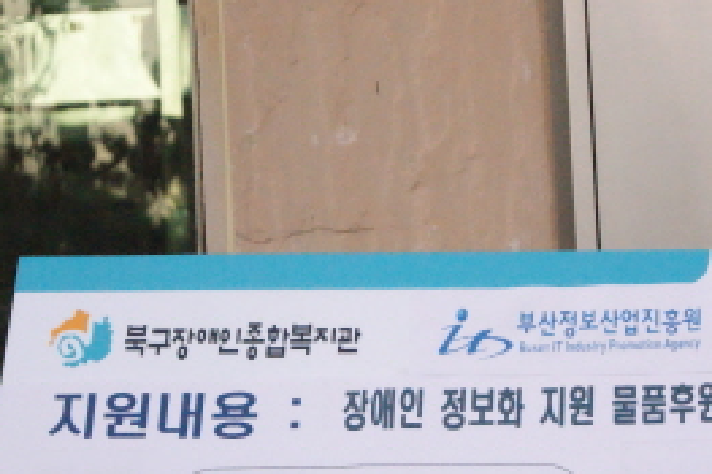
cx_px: 371
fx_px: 3102
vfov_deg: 8.7
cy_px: 356
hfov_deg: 13.1
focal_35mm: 157
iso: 3200
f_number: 5.6
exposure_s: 1/4000
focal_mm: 55
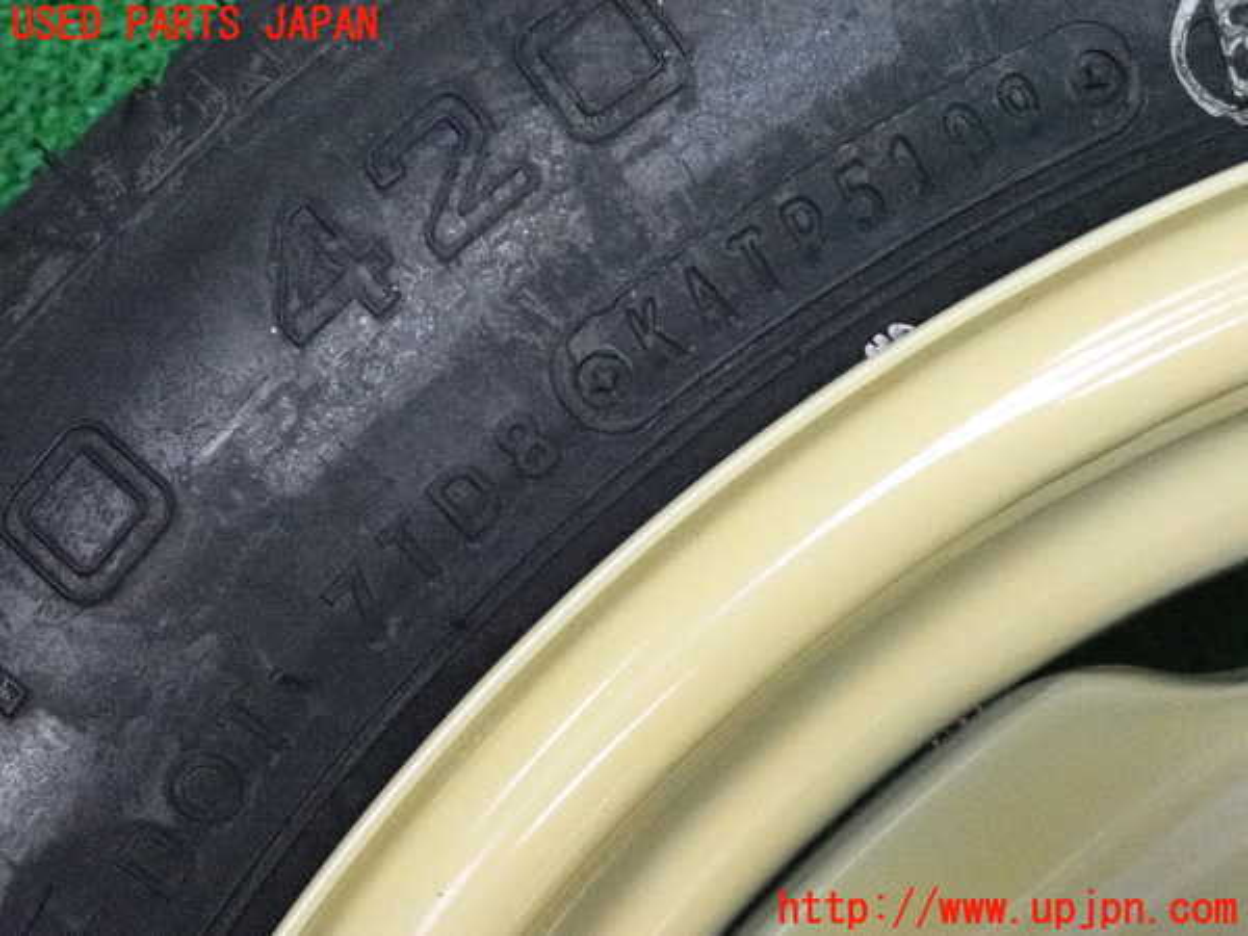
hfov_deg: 35.5
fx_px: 1947
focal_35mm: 54
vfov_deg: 27.0
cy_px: 468
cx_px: 624
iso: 8000
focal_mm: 9.65
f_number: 3.3
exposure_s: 1/125
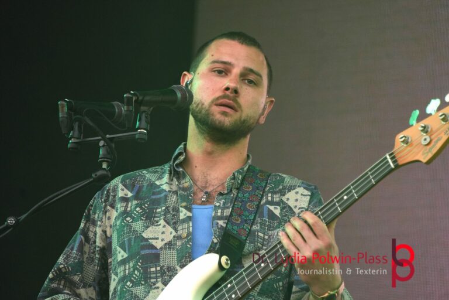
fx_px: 4172
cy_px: 150
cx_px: 224
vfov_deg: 4.1
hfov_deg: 6.2
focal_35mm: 334
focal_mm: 223
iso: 1600
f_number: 6.3
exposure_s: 1/400
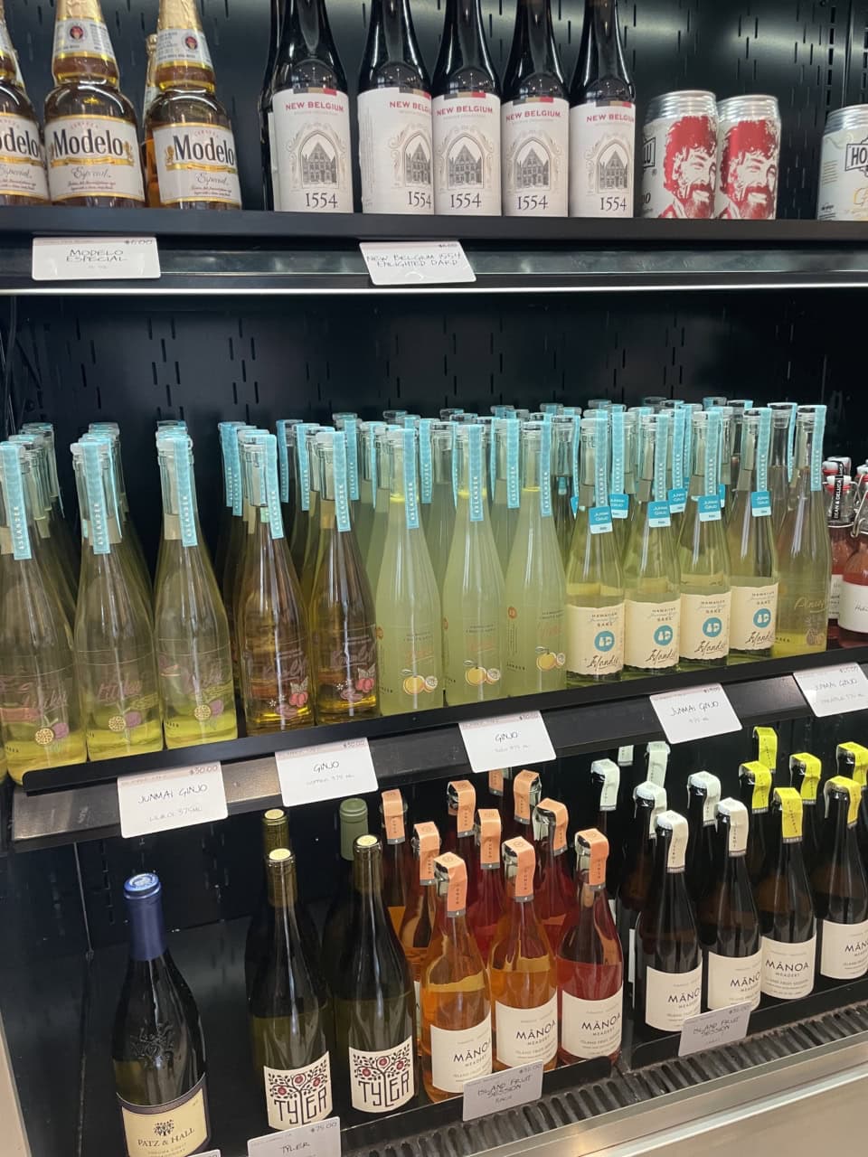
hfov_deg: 53.1
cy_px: 578
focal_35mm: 26
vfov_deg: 67.3
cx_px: 434
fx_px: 869
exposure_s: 1/60
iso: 125
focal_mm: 4.2
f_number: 1.6
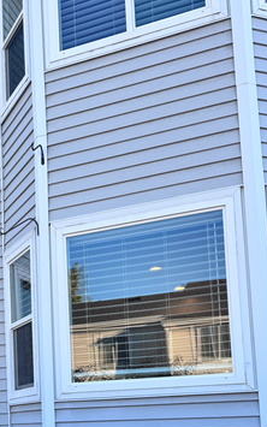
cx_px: 10
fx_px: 640
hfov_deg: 22.8
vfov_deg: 35.4
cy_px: 356
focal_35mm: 55
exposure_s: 1/518
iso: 80
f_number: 1.78
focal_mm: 6.76
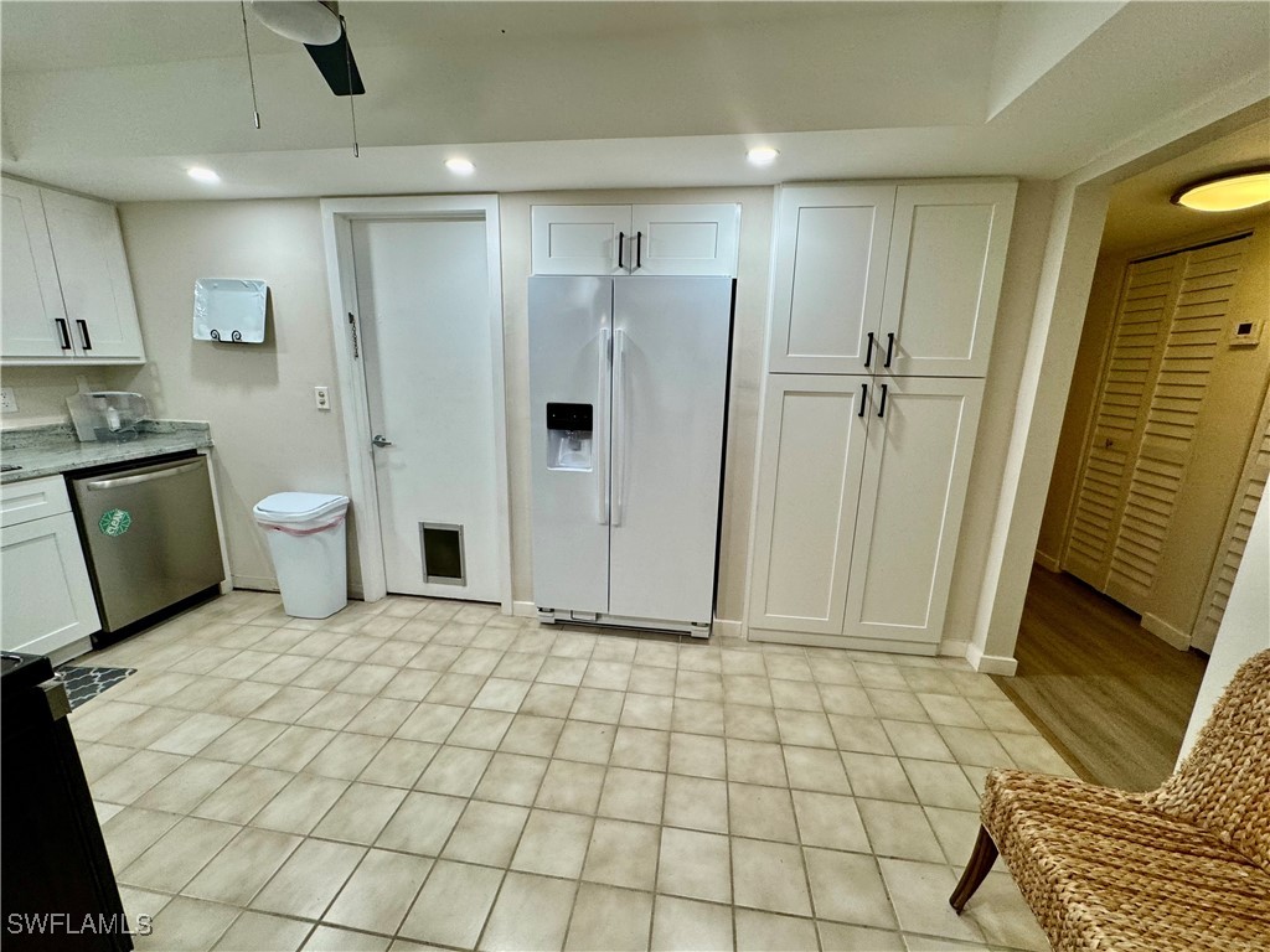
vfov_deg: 85.7
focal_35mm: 14
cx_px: 635
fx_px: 514
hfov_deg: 102.1
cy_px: 476
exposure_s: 1/120
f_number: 2.2
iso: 160
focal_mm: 2.22
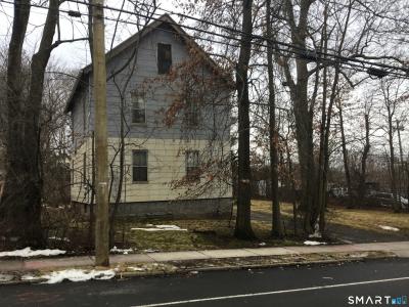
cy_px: 154
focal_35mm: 31
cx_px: 204
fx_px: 366
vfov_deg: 45.4
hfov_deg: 58.4
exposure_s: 1/139
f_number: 2.4
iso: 25
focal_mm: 3.3
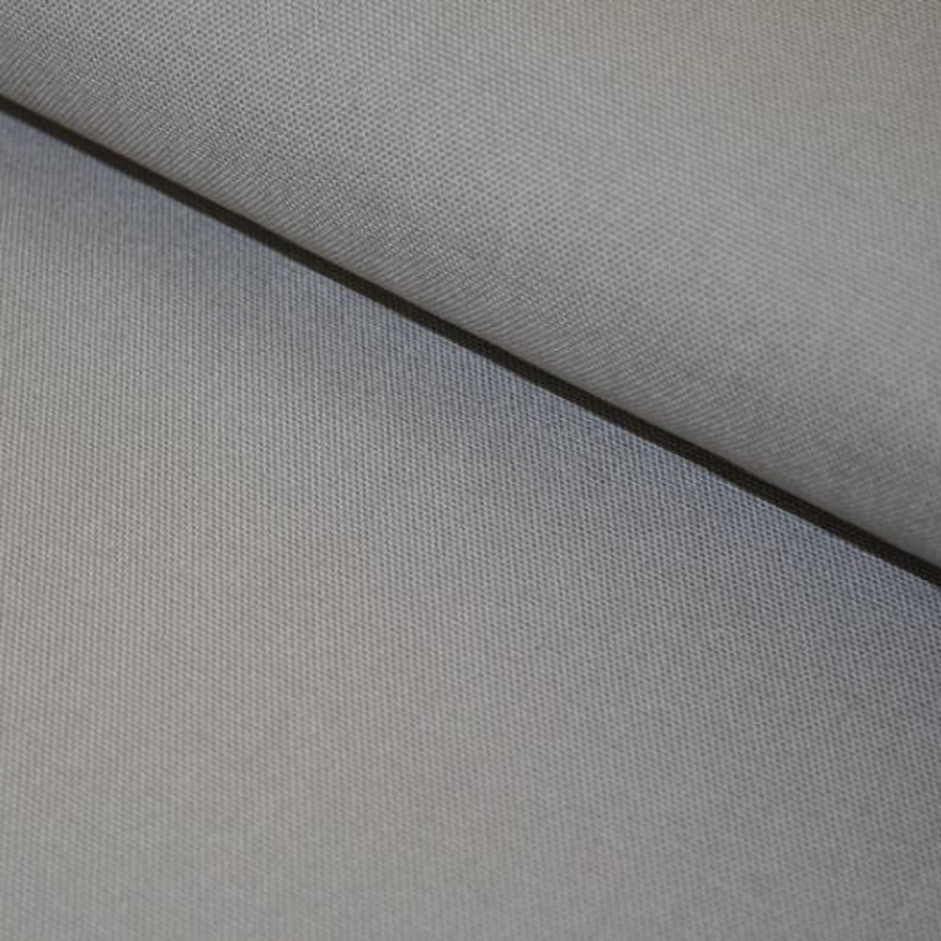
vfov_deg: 20.0
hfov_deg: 19.9
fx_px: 2665
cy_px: 470
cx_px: 242
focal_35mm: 87
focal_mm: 45
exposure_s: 1/60
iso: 720
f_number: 5.3
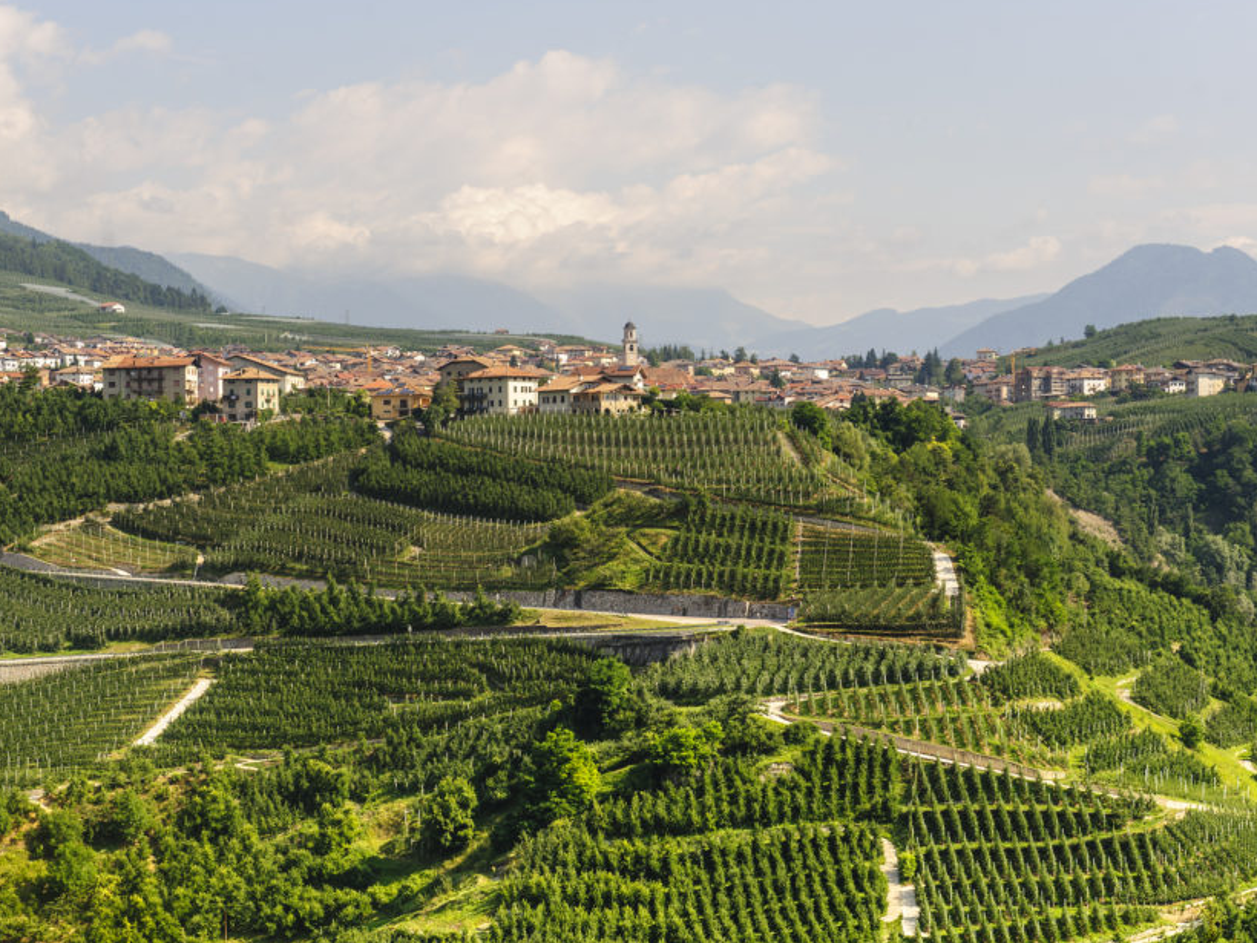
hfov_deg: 23.3
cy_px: 488
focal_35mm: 84
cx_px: 609
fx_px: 3050
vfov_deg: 17.6
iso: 200
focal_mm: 70
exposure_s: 1/250
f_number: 8
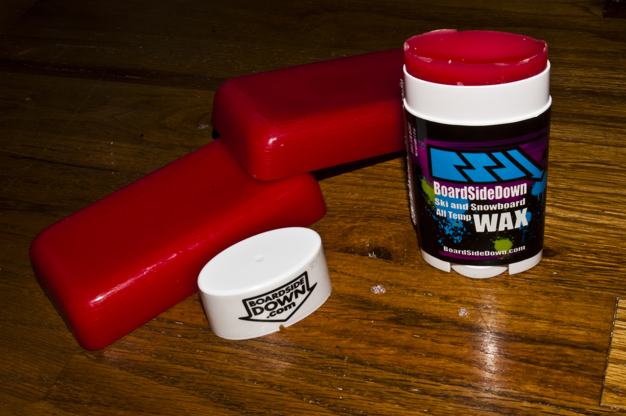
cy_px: 208
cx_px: 313
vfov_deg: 25.7
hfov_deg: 37.9
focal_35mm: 52
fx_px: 912
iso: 200
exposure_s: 1/500
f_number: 25
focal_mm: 35
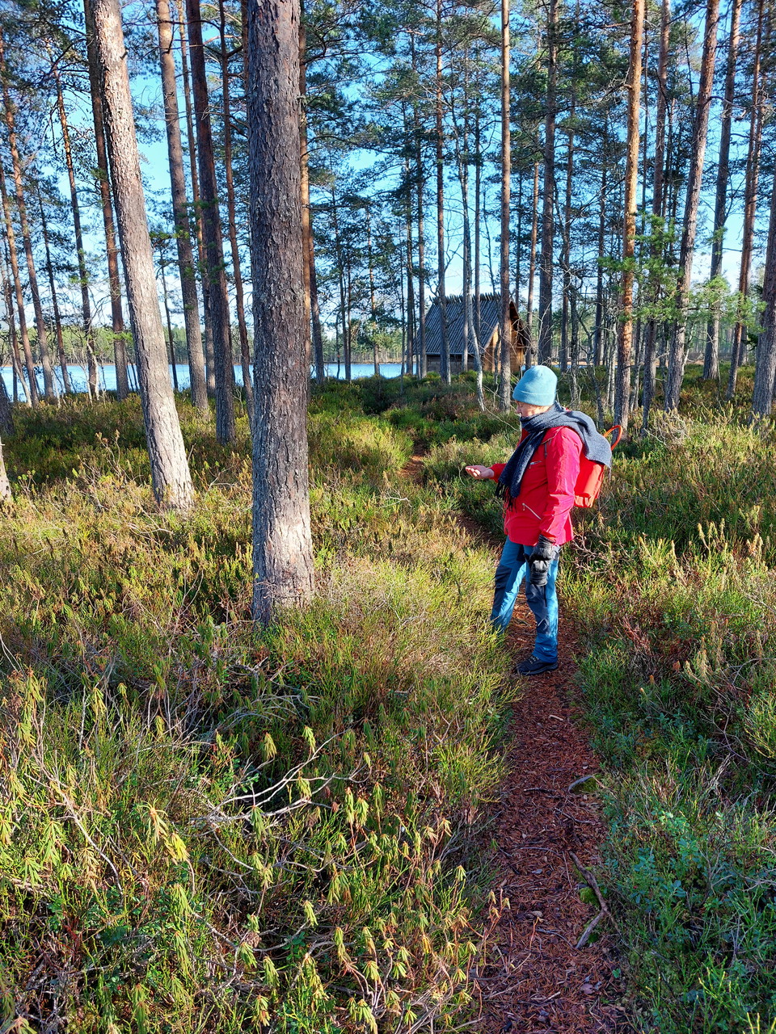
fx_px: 717
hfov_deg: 56.8
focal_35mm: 24
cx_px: 388
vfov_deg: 71.6
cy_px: 517
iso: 25
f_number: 1.8
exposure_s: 1/111
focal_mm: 5.23
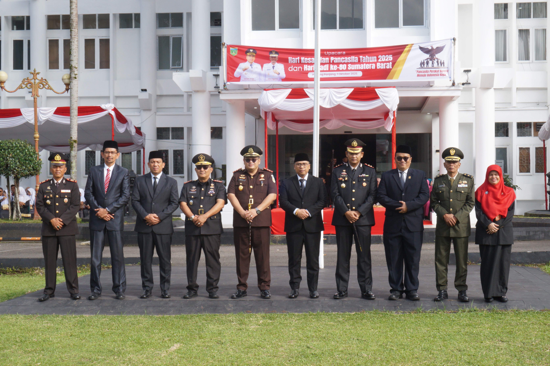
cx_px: 275
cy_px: 183
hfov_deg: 33.4
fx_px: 916
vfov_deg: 22.6
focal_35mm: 60
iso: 640
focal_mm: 40
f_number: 20
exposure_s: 1/100
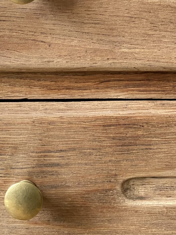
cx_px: 83
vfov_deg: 24.4
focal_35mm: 74
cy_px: -27
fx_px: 501
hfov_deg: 19.9
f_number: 1.8
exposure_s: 1/52
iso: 500
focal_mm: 4.25
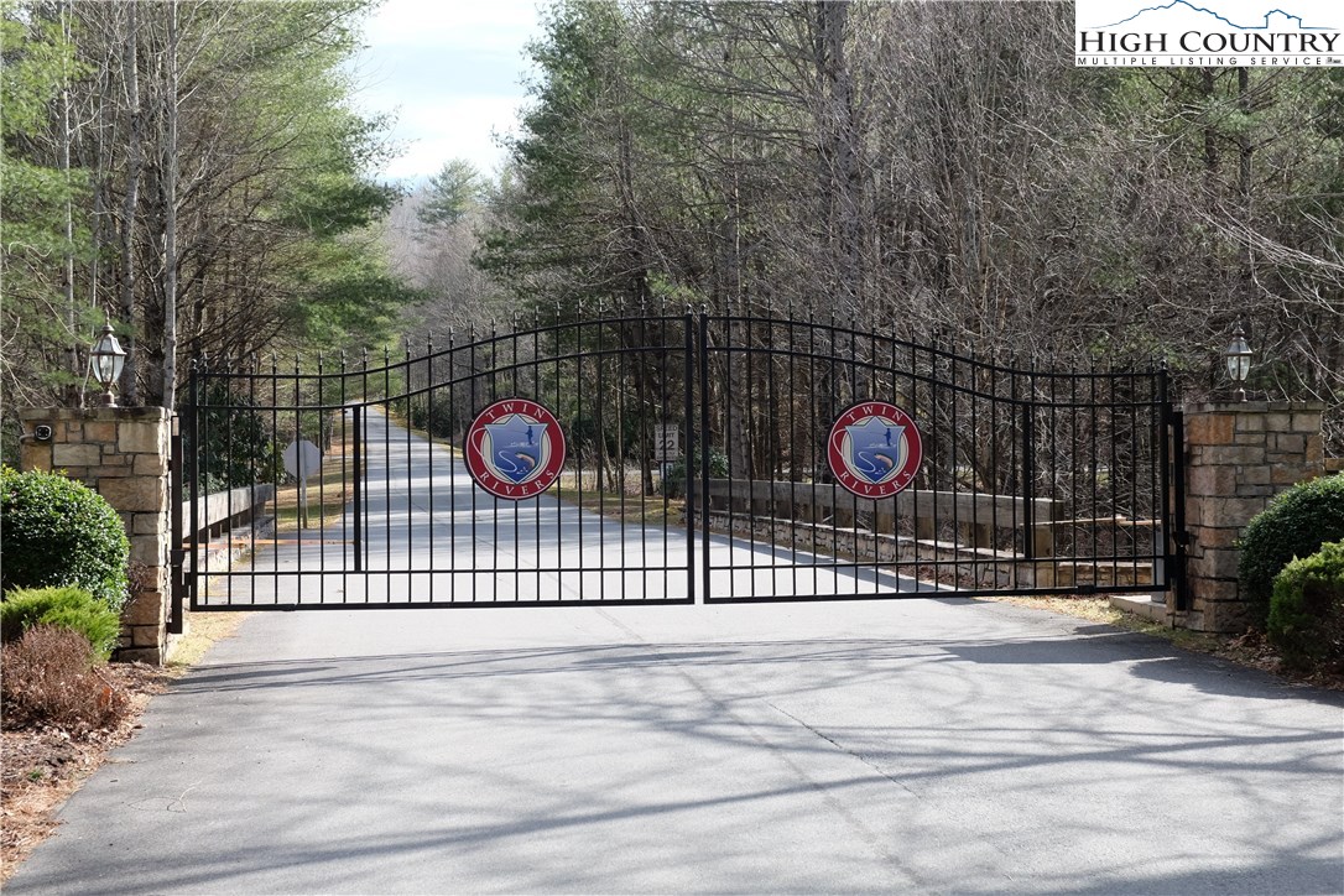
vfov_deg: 28.1
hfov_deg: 41.1
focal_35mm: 48
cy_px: 448
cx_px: 672
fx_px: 1792
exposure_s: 1/350
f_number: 5.6
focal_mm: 32
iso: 400
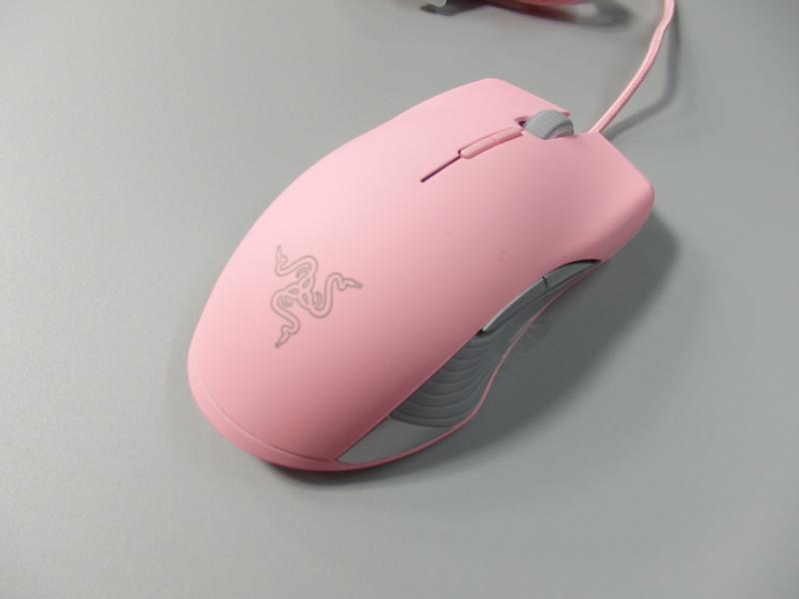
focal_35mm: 25
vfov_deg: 54.9
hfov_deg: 69.4
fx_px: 577
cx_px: 400
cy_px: 300
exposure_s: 1/30
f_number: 3
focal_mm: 4.5
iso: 160
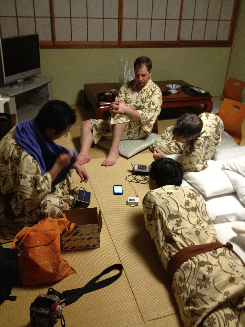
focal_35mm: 35
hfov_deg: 40.7
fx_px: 330
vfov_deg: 52.6
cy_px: 164
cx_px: 122
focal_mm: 4.28
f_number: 2.4
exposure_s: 1/20
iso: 250
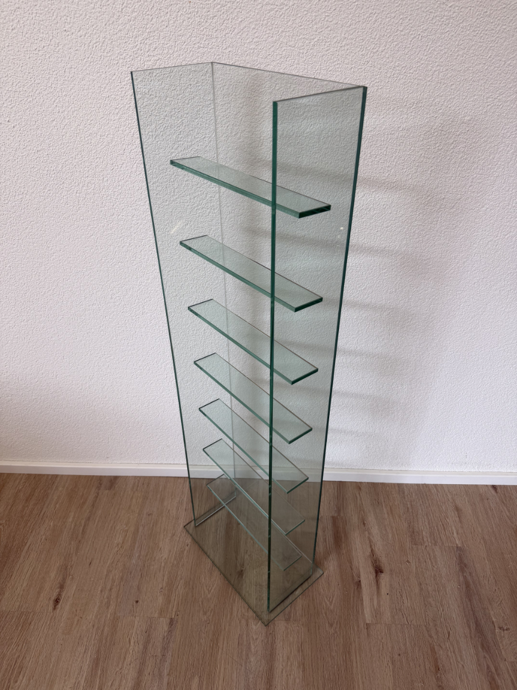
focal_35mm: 24
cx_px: 258
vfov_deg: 71.6
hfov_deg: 56.8
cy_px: 345
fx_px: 478
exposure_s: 1/137
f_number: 1.8
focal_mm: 6.8
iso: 50
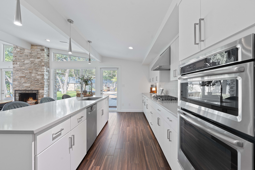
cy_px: 85
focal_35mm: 16
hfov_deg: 96.7
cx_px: 128
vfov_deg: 73.7
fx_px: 113
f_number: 9
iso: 320
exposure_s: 1/1.67
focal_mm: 16
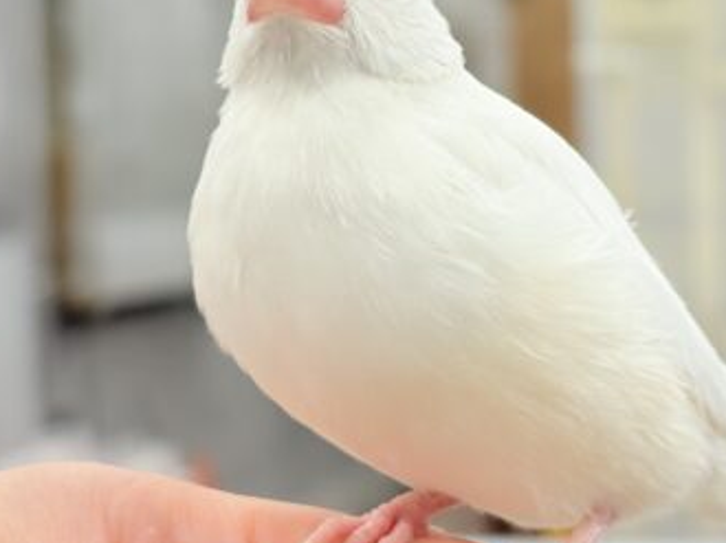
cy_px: 154
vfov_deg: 14.6
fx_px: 2117
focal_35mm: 101
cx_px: 466
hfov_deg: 19.4
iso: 64
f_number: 1.6
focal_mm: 5.96
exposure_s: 1/100
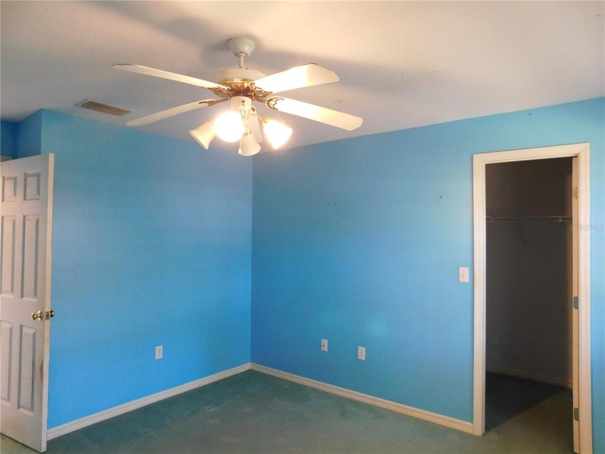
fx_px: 402
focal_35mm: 23
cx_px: 302
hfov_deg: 73.9
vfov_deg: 58.9
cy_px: 227
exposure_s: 1/20
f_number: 3
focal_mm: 4
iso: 400
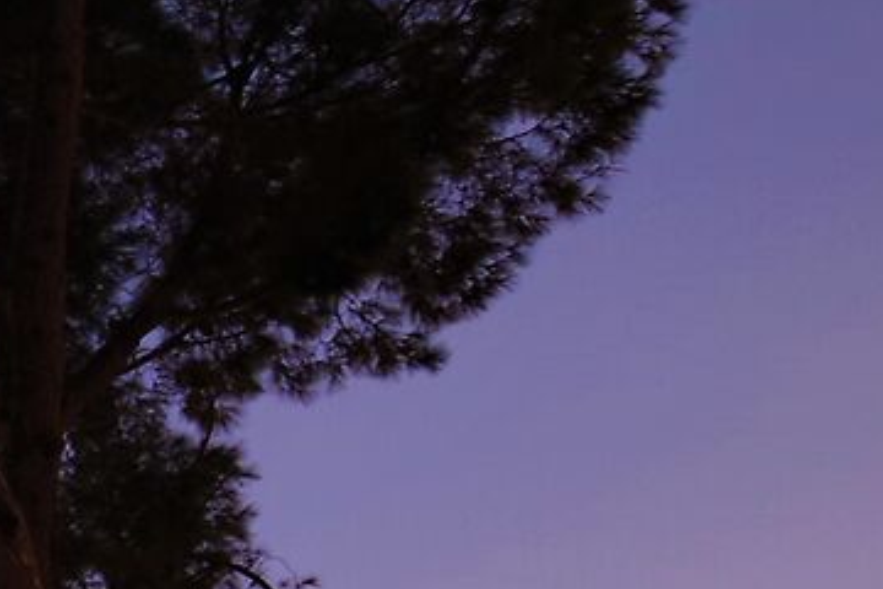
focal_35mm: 100
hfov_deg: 12.6
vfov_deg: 13.0
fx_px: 2453
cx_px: -1523
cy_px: 847
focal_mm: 15
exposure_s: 1/13
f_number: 2.8
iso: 200
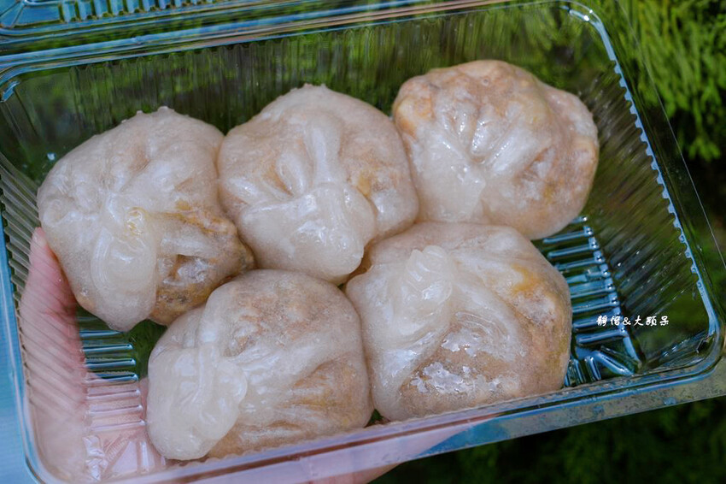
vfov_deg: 20.9
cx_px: 363
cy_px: 242
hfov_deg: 31.0
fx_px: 1310
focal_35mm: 65
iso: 320
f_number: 8
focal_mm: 65
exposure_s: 1/500
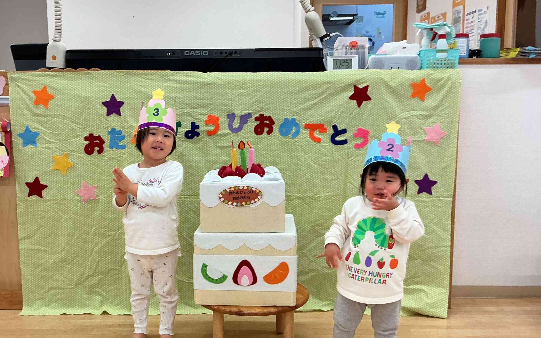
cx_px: 237
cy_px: 185
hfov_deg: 49.2
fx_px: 590
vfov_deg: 32.0
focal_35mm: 40
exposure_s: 1/120
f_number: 1.8
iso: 50
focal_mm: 3
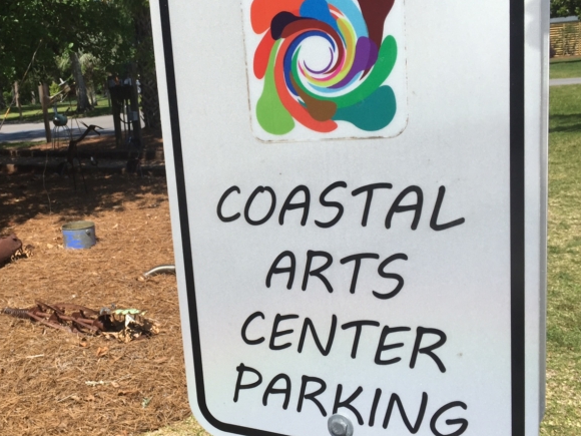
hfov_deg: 46.1
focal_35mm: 40
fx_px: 671
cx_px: 193
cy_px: 219
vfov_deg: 36.0
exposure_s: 1/2083
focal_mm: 4.15
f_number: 2.2
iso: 32
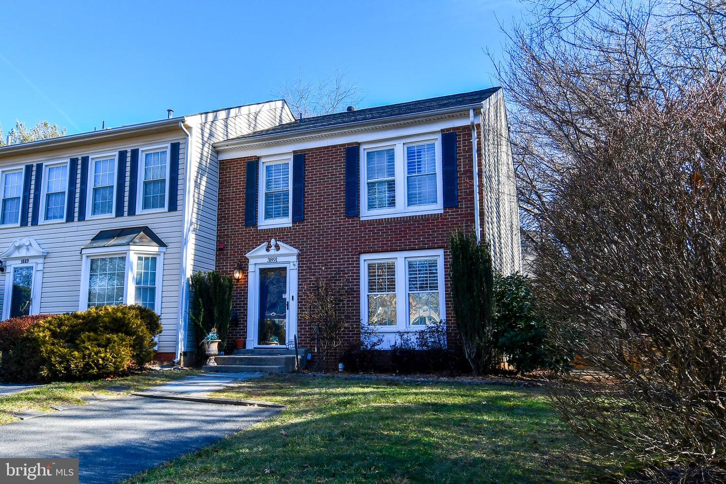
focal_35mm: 18
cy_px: 242
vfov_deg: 67.4
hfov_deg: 90.0
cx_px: 363
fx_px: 363
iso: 200
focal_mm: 12
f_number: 7.1
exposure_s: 1/250
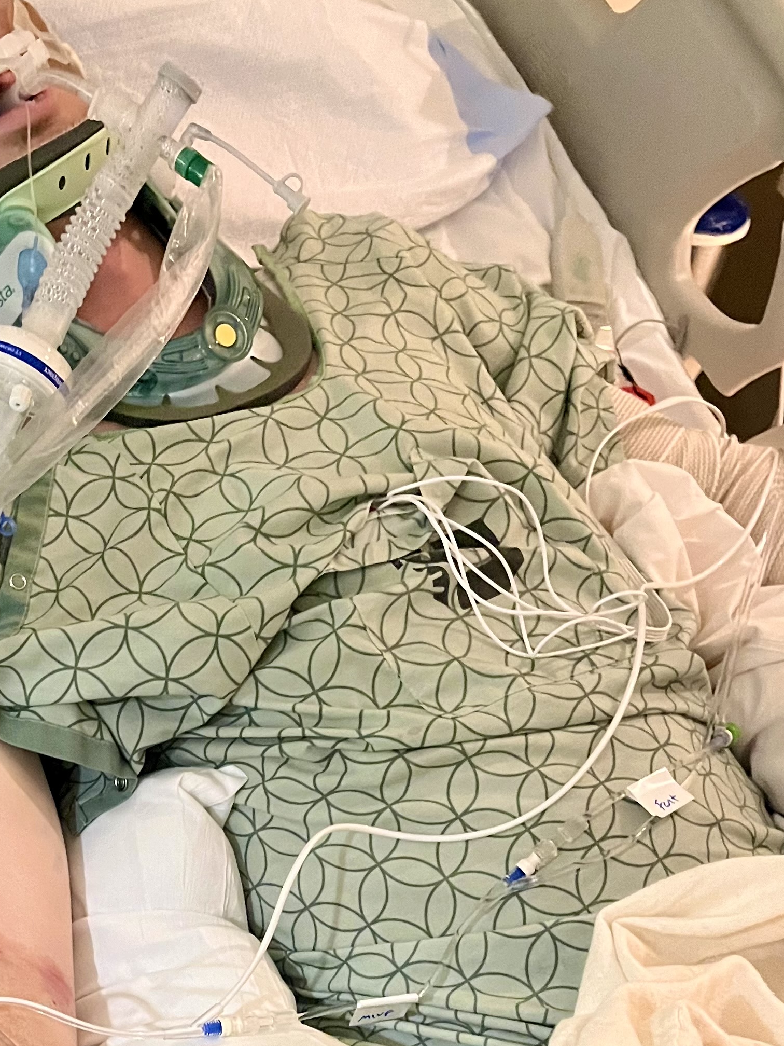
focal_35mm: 52
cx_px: 162
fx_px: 1570
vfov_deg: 34.3
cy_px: 987
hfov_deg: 27.5
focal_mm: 5.1
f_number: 1.6
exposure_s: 1/30
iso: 640
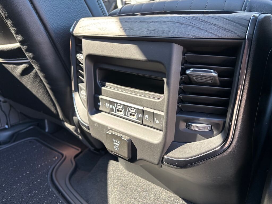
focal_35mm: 26
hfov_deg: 67.3
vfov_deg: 53.1
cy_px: 102
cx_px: 136
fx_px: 204
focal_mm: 5.96
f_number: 1.6
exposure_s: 1/72
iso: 125
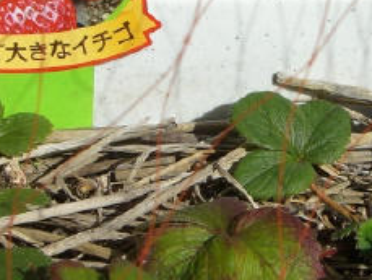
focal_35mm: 123
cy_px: 111
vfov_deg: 12.1
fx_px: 1323
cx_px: 312
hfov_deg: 15.9
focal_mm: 9
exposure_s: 1/800
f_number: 5.2
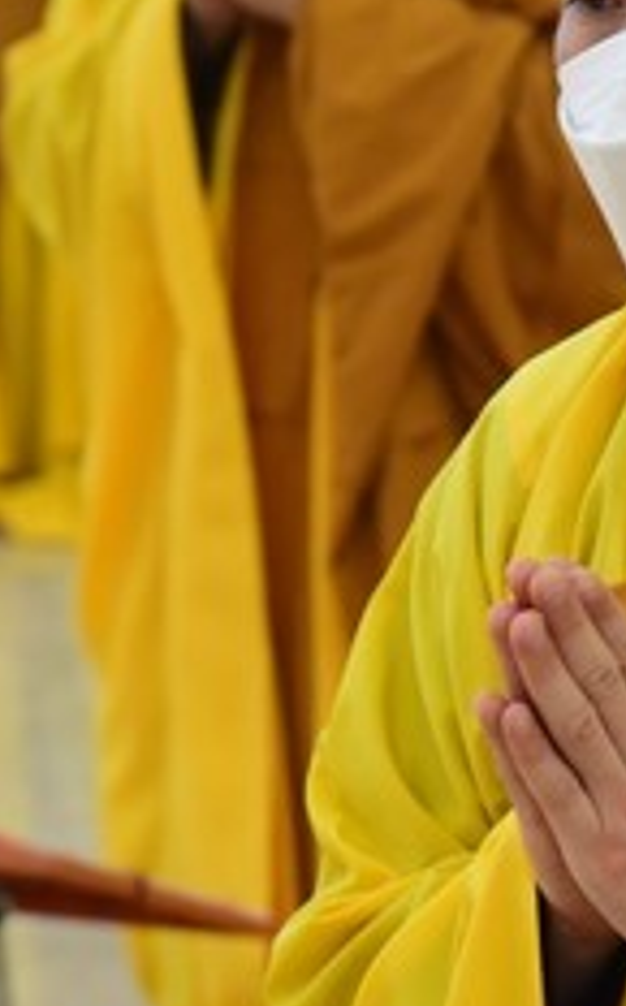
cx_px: 708
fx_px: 9364
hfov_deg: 3.8
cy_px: 147
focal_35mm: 342
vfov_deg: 6.1
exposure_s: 1/125
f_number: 5.6
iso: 4000
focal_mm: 120
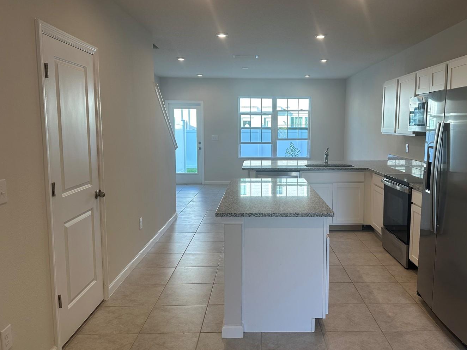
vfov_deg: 48.2
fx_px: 391
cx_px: 268
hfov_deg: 61.4
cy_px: 171
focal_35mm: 29
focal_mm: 6.86
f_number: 1.78
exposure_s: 1/160
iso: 80
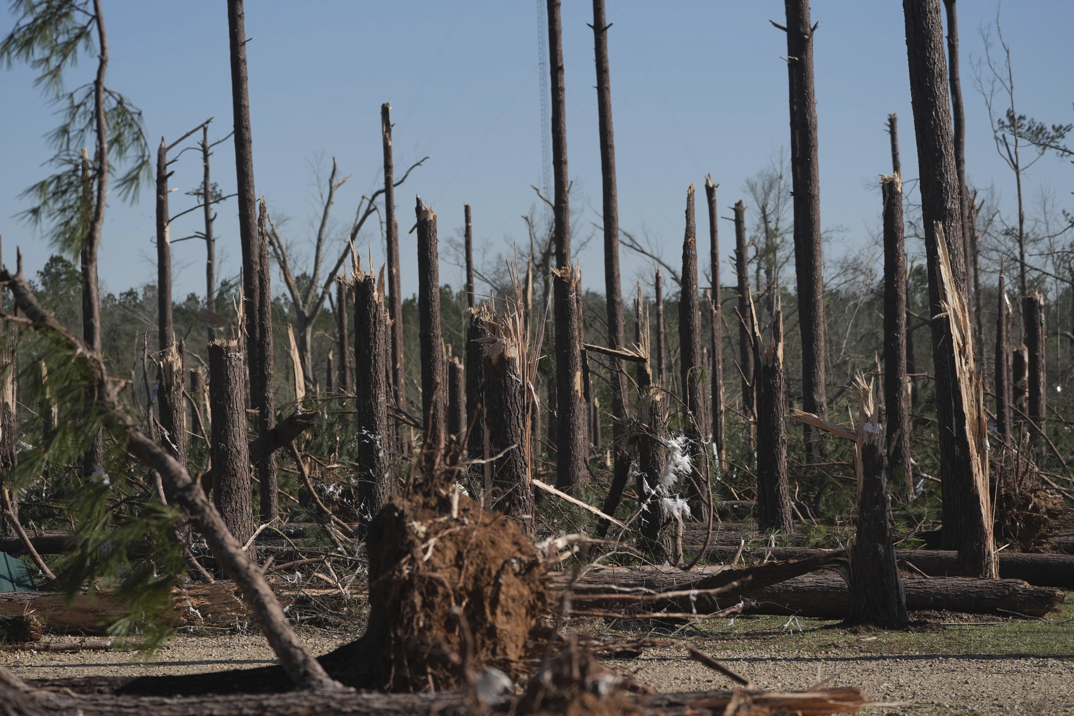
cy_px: 358
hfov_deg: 12.7
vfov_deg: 8.5
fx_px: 4833
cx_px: 537
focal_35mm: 162
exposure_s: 1/6400
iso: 800
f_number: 6.3
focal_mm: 162
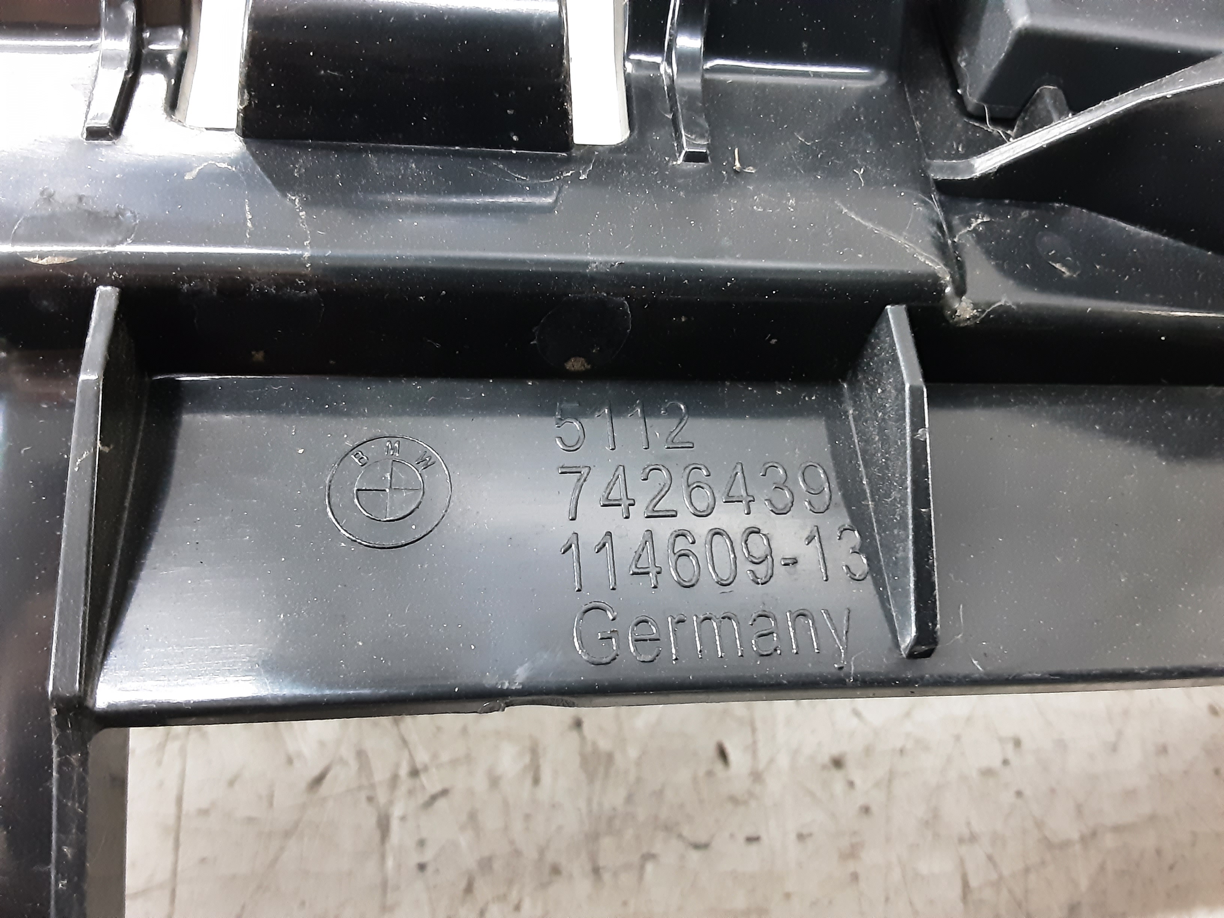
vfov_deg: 51.4
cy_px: 459
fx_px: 955
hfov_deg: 65.3
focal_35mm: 27
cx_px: 612
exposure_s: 1/25
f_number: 1.9
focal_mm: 2.91
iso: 400
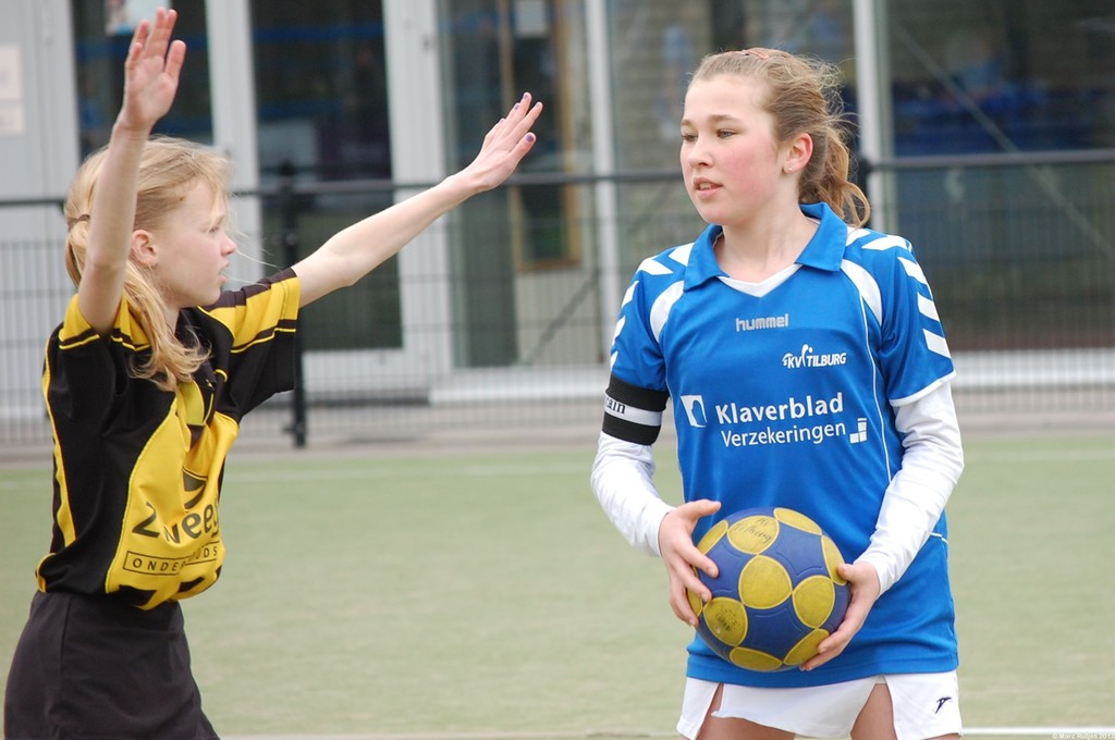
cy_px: 370
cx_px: 558
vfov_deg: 7.6
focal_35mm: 180
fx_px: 5568
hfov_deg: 11.4
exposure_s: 1/400
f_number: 5
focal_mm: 120
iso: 400
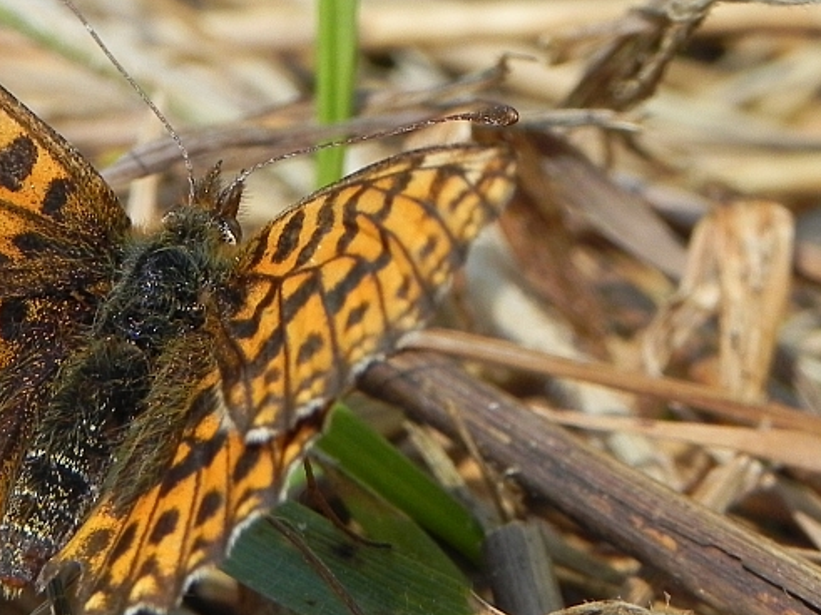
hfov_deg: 9.0
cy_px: 229
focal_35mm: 219
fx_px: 5193
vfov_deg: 6.8
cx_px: 149
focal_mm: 18.8
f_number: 5.6
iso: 160
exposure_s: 1/623
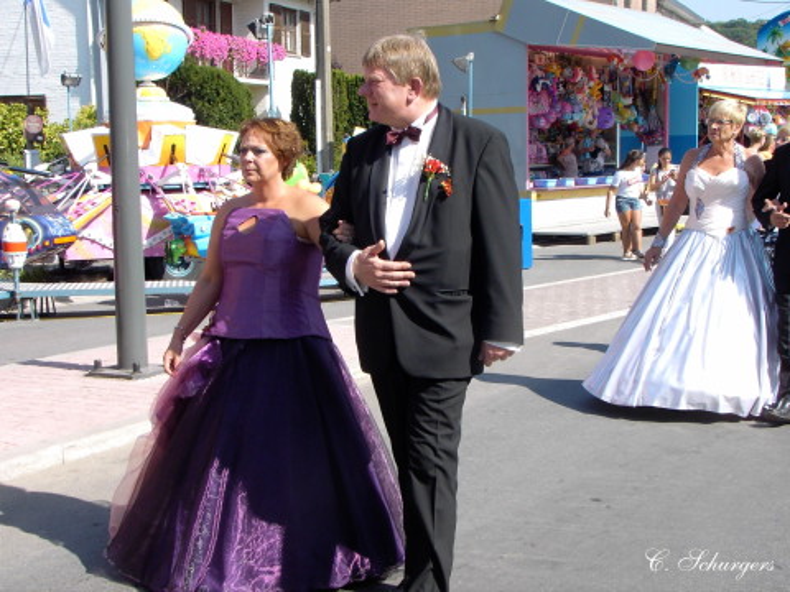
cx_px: 395
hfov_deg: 31.2
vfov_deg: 23.7
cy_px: 296
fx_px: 1415
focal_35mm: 62
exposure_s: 1/210
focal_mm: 9.5
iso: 70
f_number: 4.5
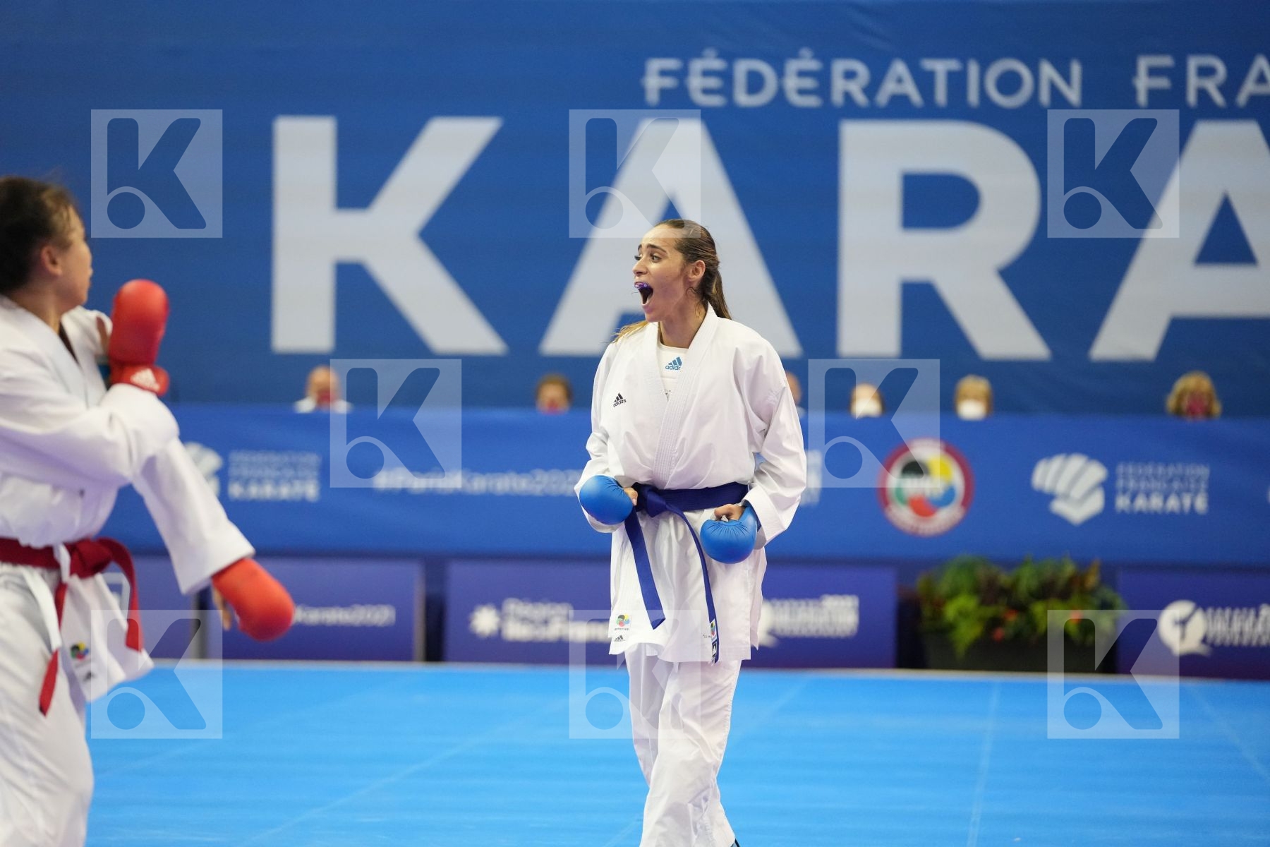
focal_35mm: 150
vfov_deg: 9.1
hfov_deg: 13.7
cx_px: 635
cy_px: 424
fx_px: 5291
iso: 5000
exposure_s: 1/1000
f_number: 2.8
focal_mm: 150
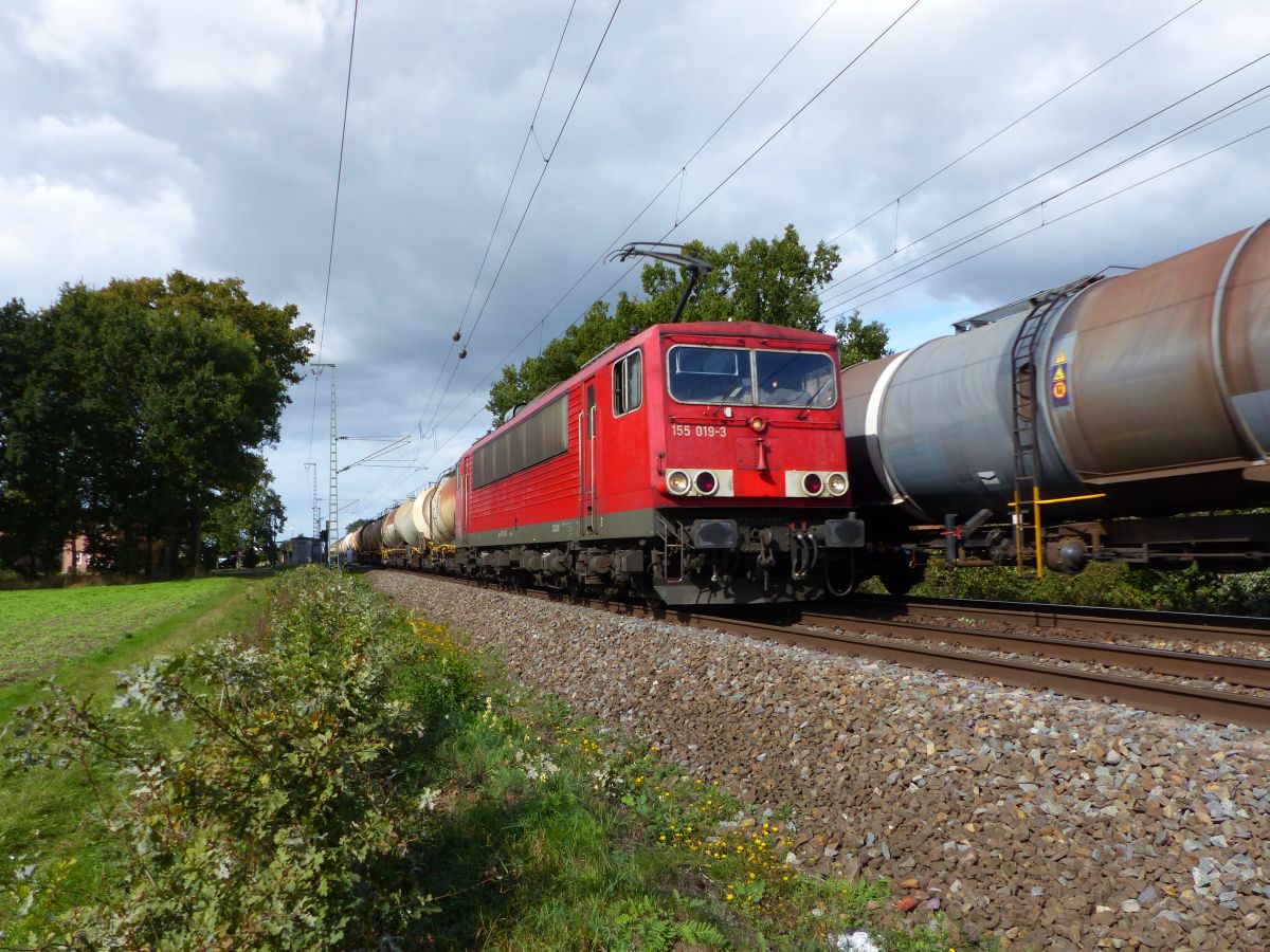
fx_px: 954
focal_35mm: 26
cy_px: 476
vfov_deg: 53.1
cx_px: 635
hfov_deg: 67.3
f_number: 4
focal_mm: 4.7
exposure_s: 1/500
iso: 100
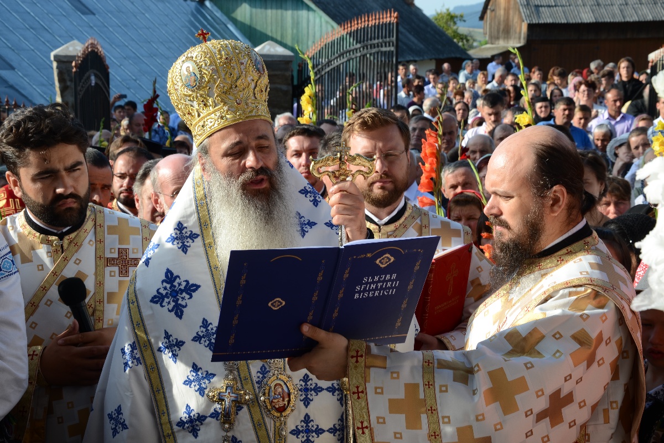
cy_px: 222
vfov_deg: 21.6
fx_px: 1162
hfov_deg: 31.9
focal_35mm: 63
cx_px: 332
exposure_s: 1/100
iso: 100
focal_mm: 42
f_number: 9
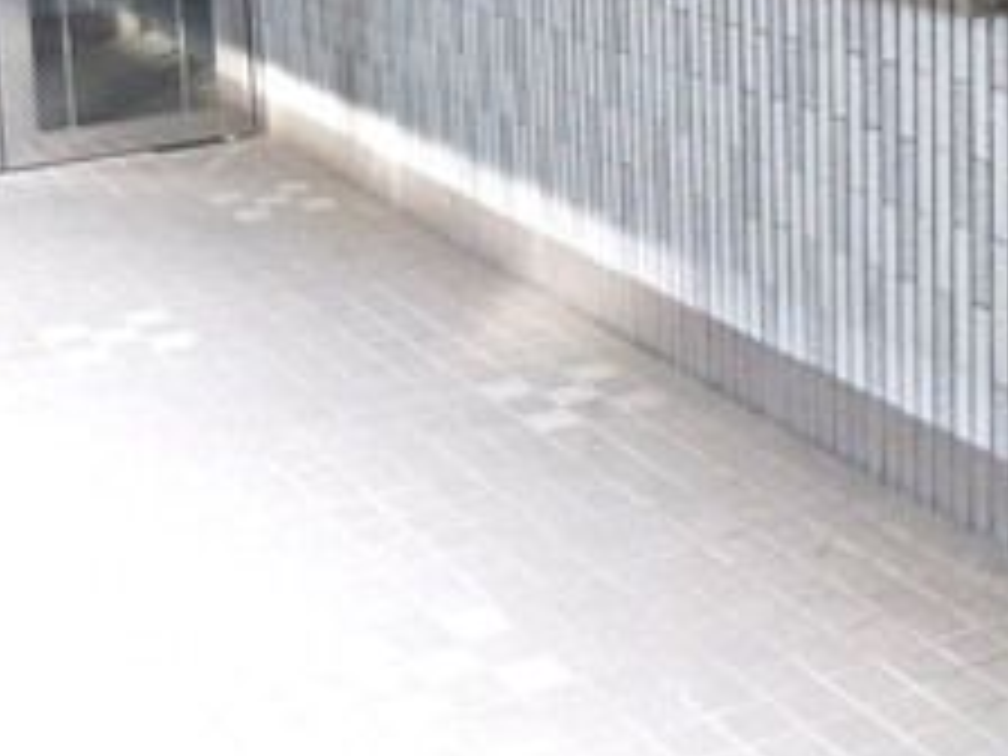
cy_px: -50
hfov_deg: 28.9
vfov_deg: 21.0
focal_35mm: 67
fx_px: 1951
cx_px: 612
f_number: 3.1
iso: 400
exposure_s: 1/60
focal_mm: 4.5
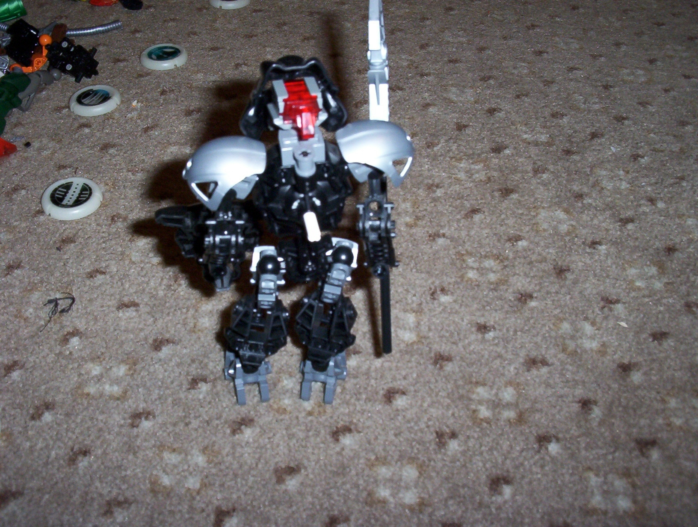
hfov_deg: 47.8
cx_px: 349
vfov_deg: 37.0
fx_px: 788
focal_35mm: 39
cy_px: 264
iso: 140
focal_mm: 6
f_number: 4.5
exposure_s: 1/30
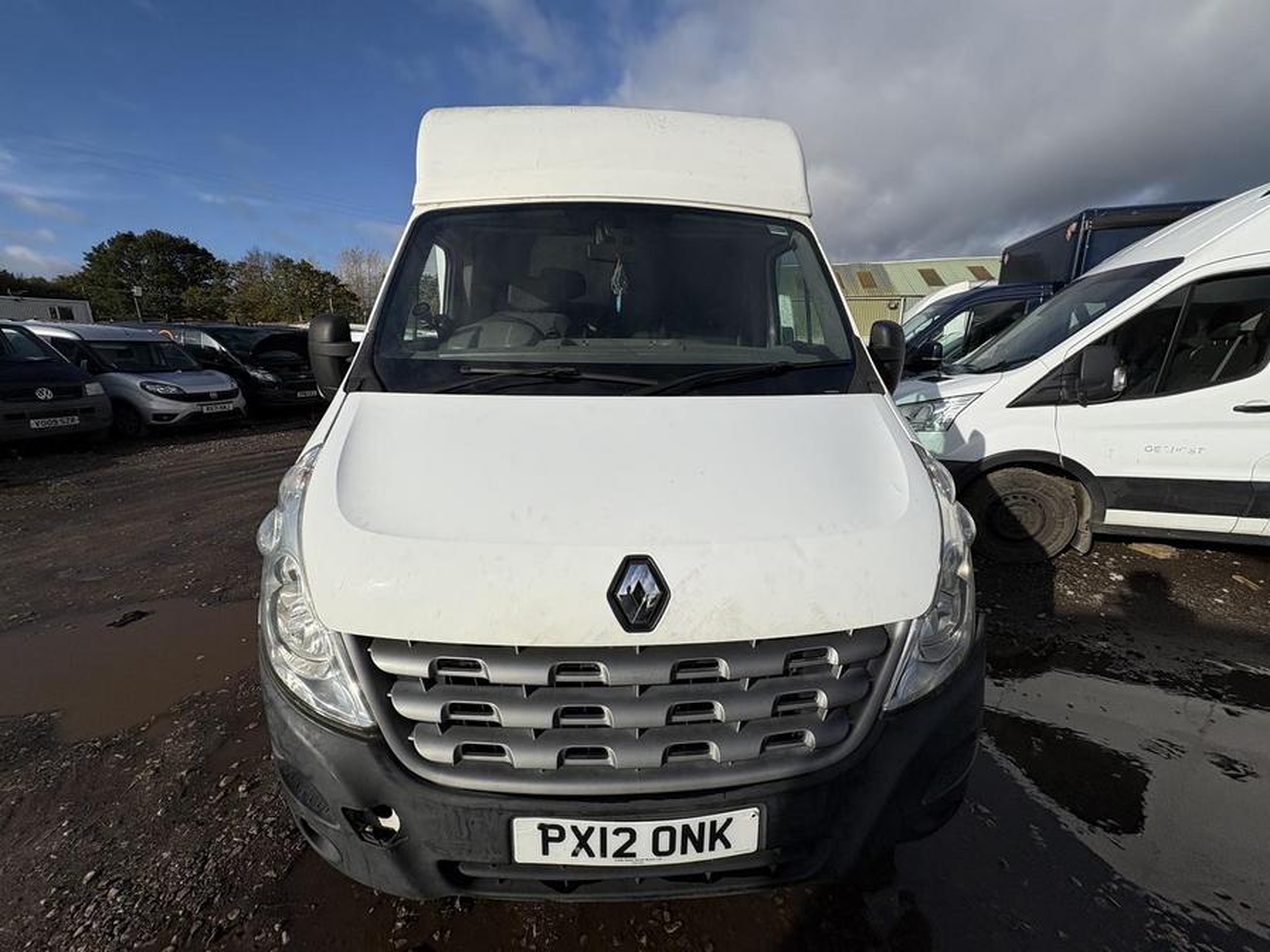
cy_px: 476
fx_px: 514
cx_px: 635
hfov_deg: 102.1
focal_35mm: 14
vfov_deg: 85.7
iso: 50
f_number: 2.2
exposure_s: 1/5263
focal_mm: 2.22
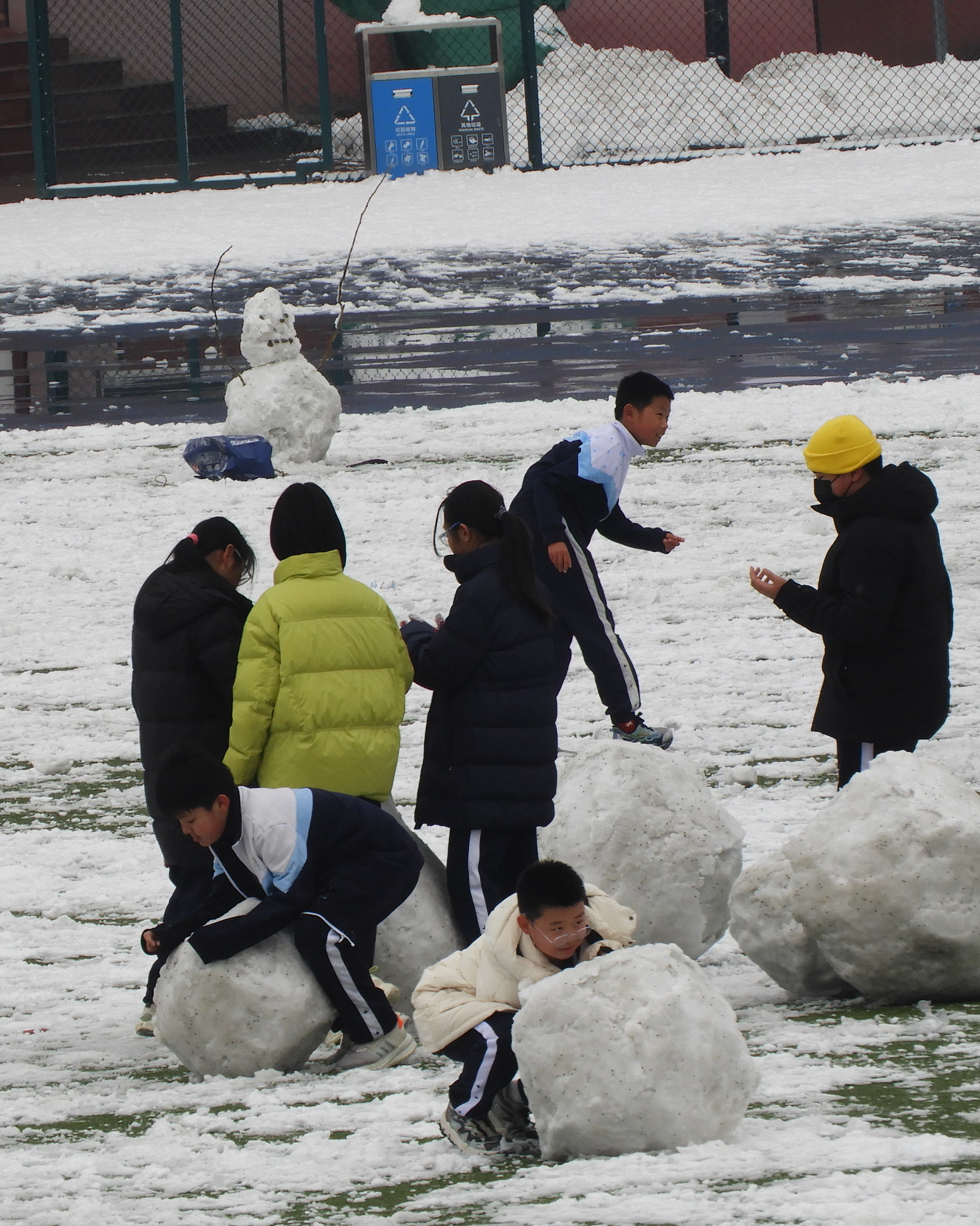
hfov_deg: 1.8
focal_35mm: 843
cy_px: 561
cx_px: 458
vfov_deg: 2.3
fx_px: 30565
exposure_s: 1/320
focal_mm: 98.5
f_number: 5.6
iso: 100
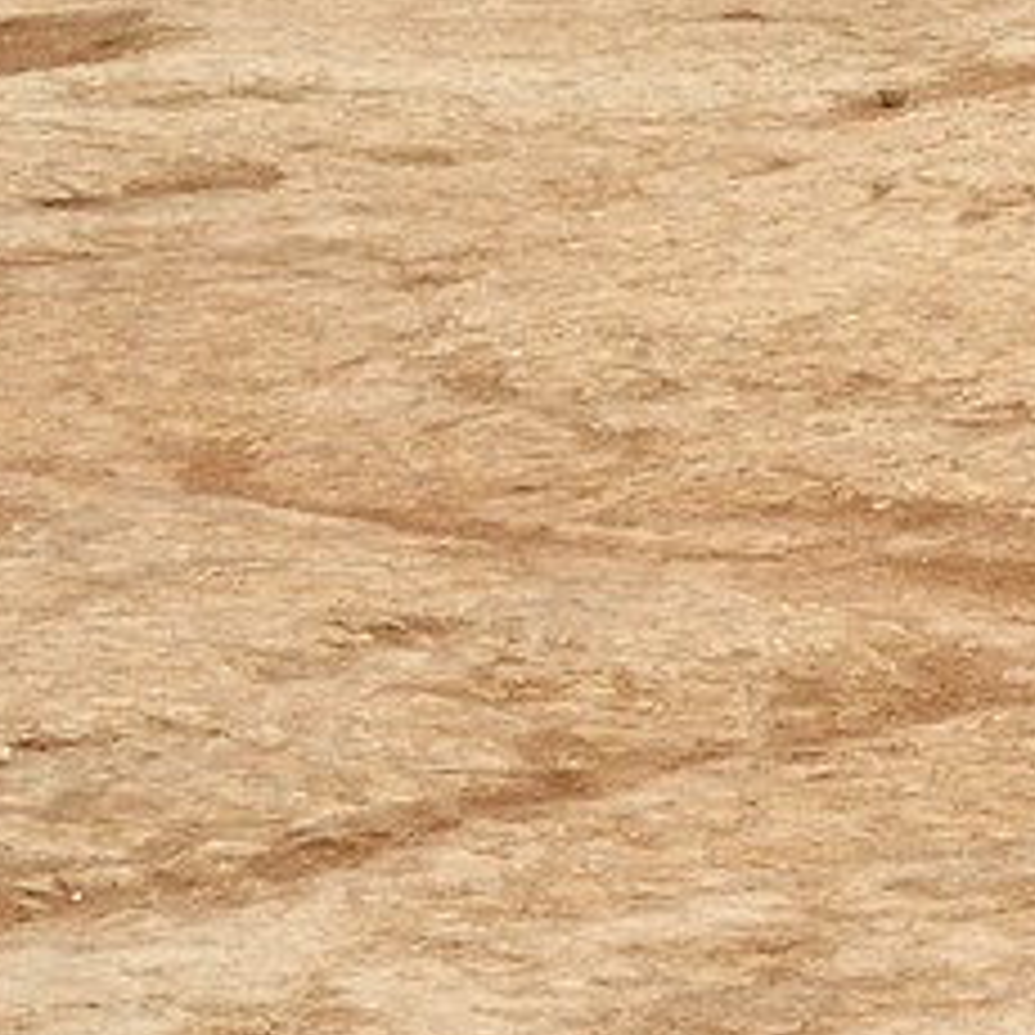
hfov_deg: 6.2
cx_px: 2808
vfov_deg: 6.4
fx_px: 8998
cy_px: -828
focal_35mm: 266
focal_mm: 45
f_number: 14
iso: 200
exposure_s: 1/125
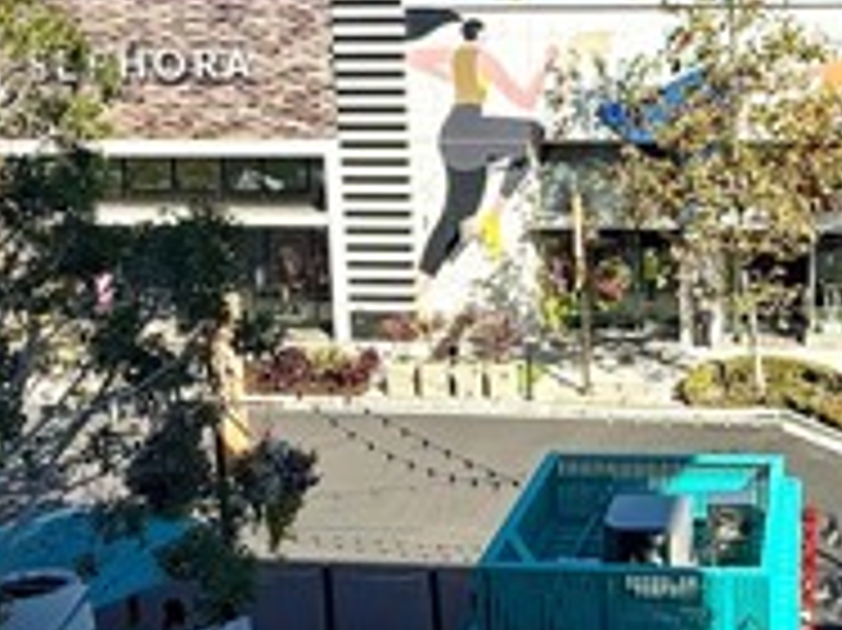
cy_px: 238
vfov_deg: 30.1
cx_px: 725
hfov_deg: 37.6
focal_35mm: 48
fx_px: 1167
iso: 50
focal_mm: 2.22
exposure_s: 1/2237
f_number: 2.2
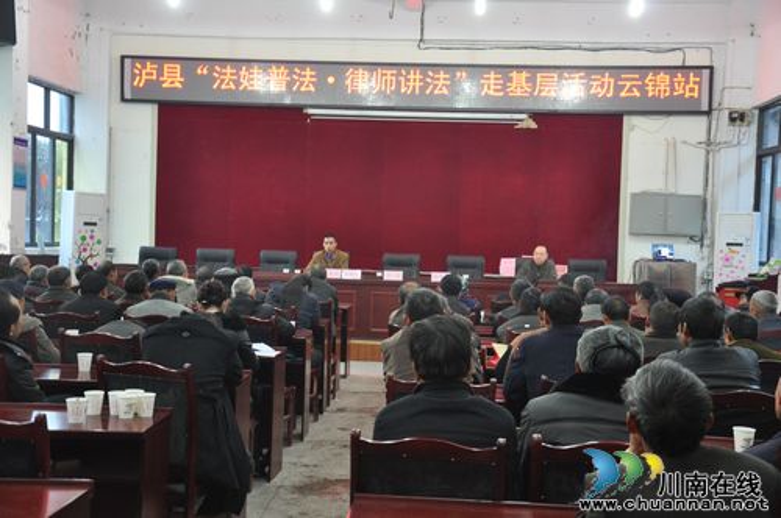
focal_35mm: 48
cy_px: 259
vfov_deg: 28.0
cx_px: 390
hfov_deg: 41.2
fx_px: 1040
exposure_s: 1/13
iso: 800
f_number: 4.2
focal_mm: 32
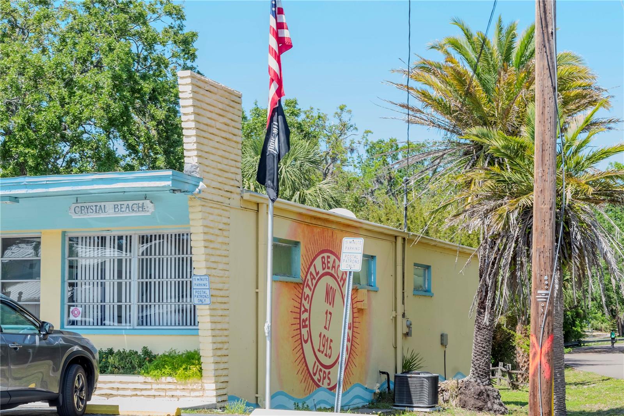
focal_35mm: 66
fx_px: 1144
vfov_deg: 20.6
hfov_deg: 30.5
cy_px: 208
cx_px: 312
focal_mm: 44
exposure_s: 1/200
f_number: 10
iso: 800
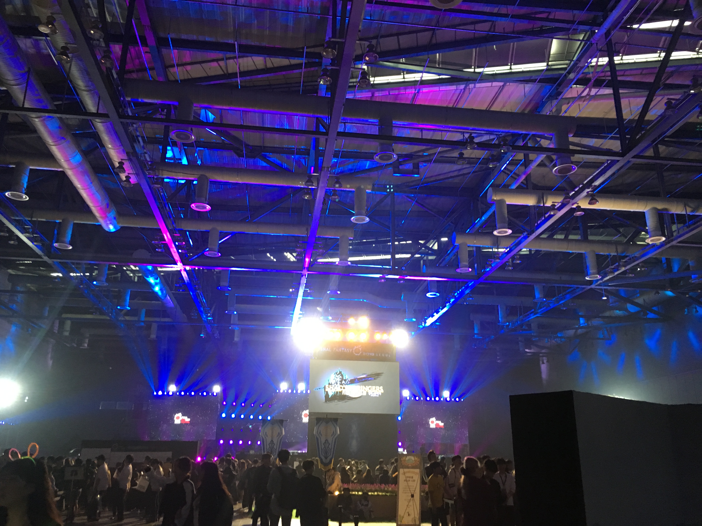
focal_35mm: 29
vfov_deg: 48.2
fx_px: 588
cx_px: 351
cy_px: 263
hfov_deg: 61.7
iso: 200
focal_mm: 4.15
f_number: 2.2
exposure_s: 1/24
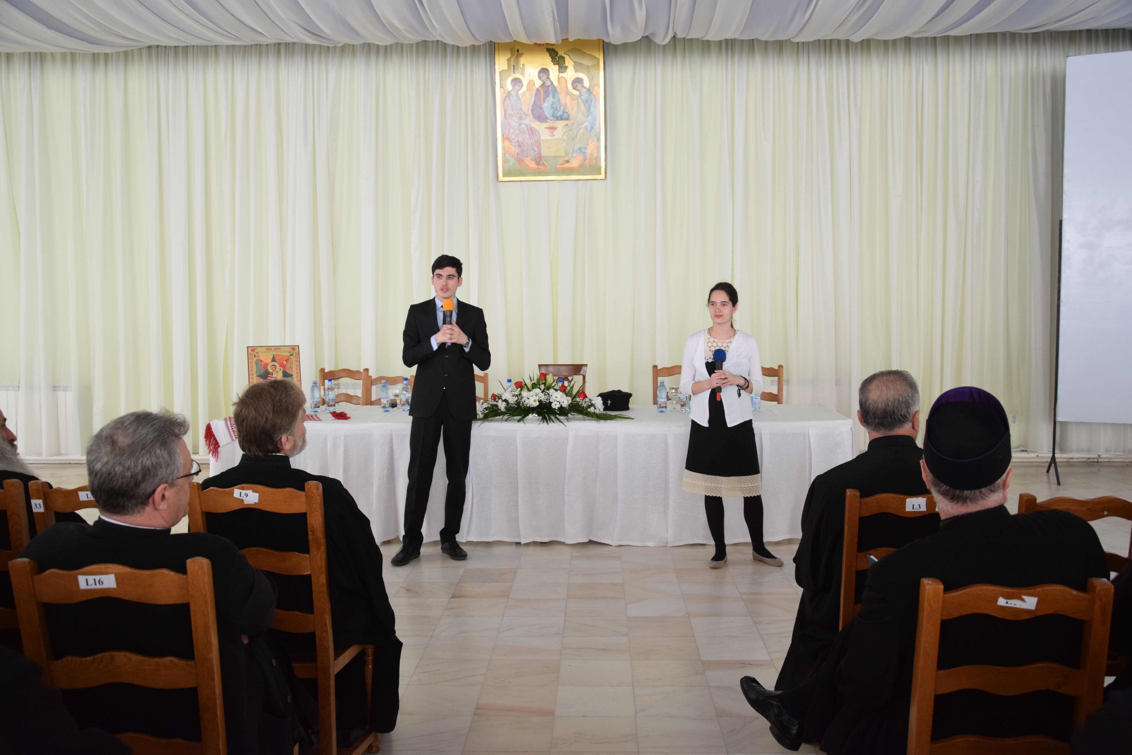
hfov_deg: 57.2
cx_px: 566
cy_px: 378
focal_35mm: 33
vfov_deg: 40.0
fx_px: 1038
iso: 1000
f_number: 3.8
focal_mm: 22
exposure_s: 1/30
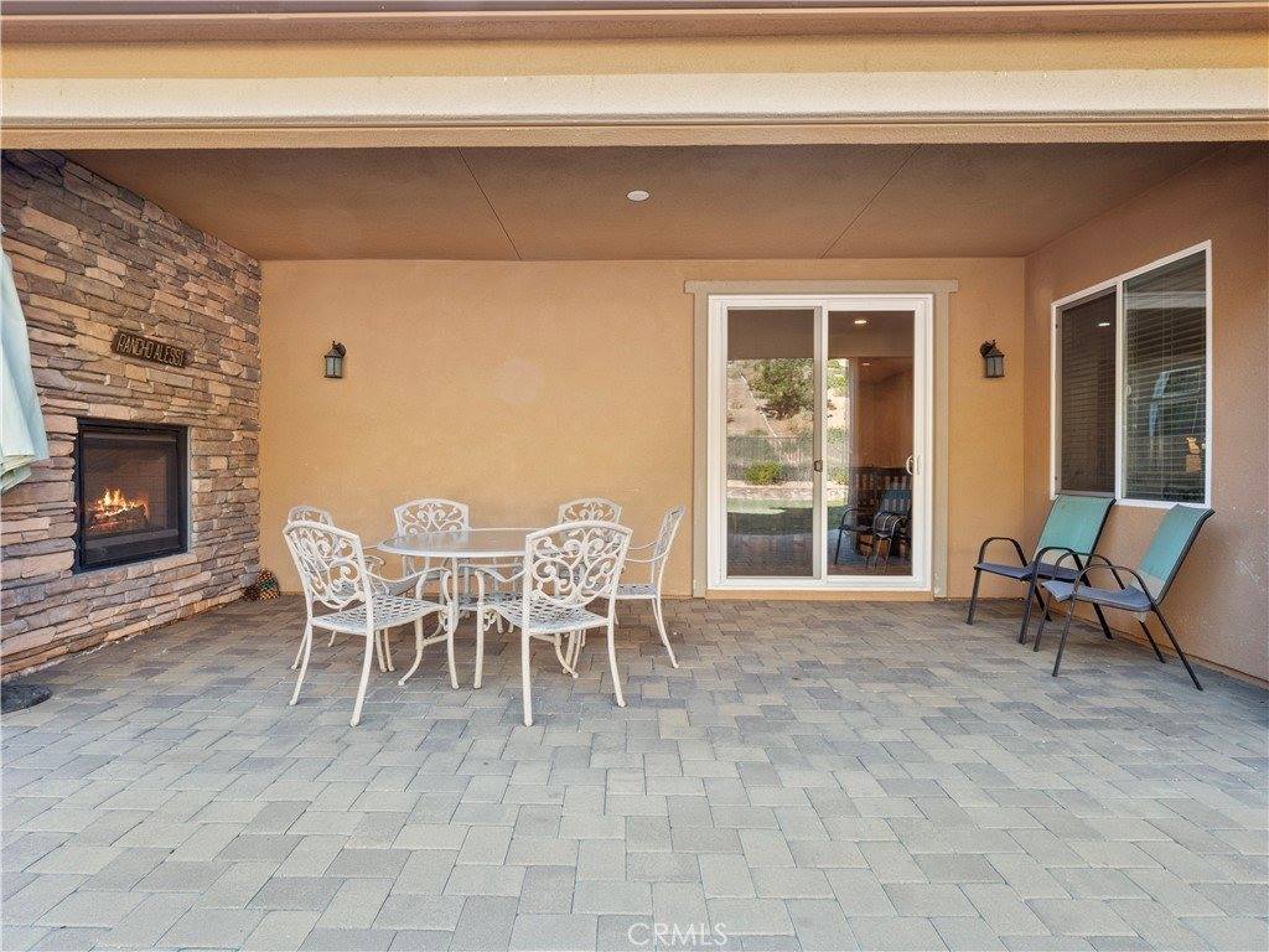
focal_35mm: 18
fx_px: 660
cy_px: 476
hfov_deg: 87.8
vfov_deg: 71.6
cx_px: 634
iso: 200
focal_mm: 9
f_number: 9
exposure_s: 1/3
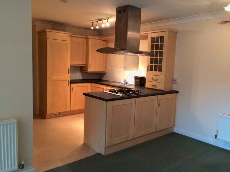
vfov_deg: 48.2
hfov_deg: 61.7
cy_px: 86
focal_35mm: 29
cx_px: 115
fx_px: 193
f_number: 2.2
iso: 320
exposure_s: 1/33
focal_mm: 4.15
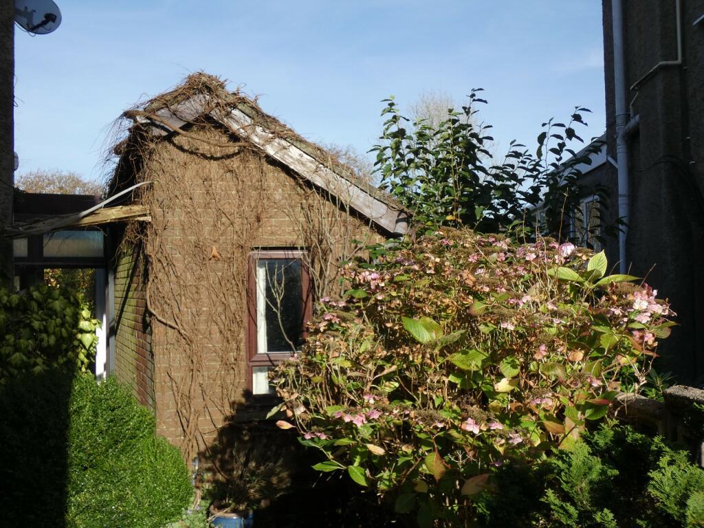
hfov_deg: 55.4
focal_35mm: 33
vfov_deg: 42.9
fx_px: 671
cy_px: 264
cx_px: 352
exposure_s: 1/800
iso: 80
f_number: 3.4
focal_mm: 6
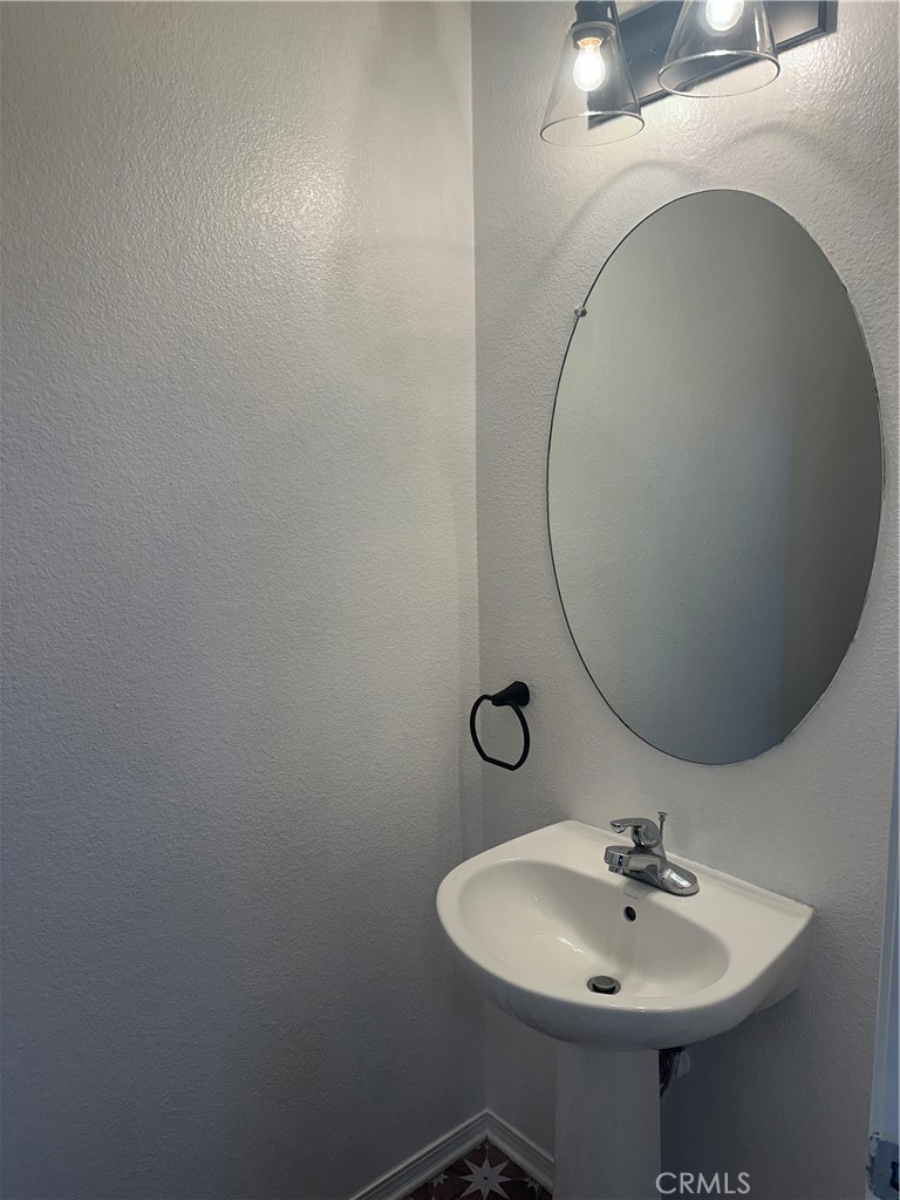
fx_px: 832
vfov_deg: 71.6
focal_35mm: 24
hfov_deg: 56.8
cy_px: 600
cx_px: 450
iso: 64
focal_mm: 6.86
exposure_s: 1/137
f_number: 1.78
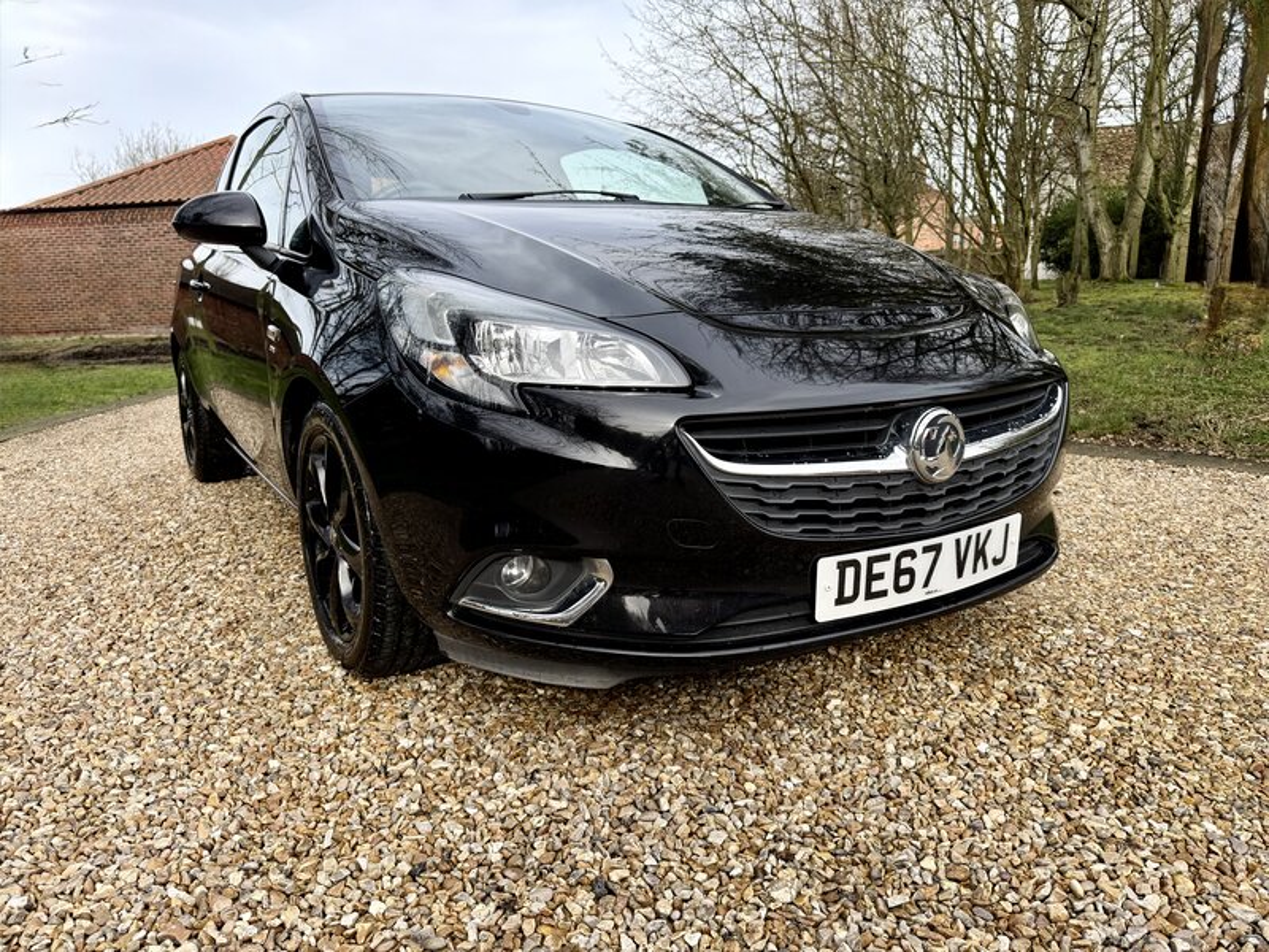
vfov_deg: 56.8
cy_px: 476
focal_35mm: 24
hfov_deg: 71.6
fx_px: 880
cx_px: 634
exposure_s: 1/1553
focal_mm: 6.76
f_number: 1.78
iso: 100
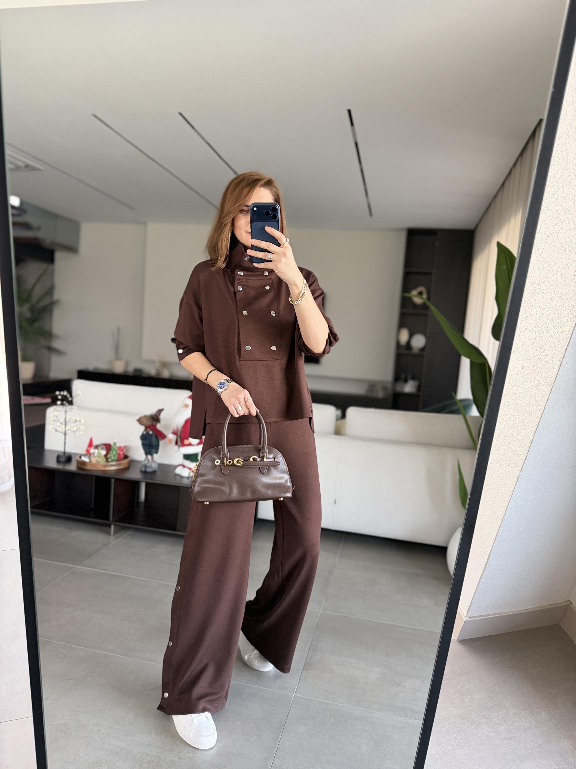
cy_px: 384
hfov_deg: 56.8
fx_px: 532
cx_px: 288
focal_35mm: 24
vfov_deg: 71.6
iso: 250
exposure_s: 1/60
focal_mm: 6.76
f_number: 1.78
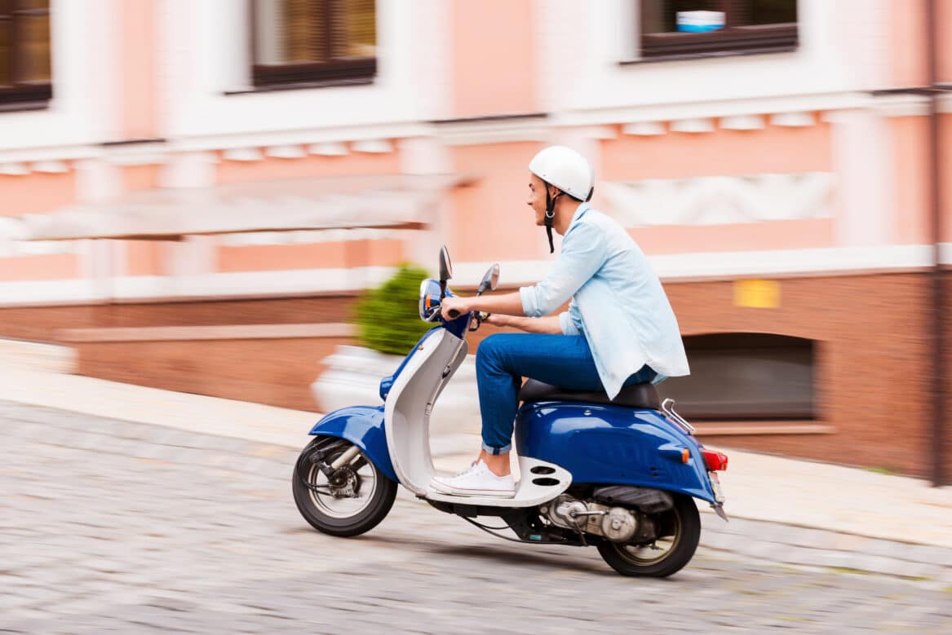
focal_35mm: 102
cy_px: 318
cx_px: 476
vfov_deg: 13.4
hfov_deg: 20.0
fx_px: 2698
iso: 200
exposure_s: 1/50
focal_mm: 102
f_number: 10
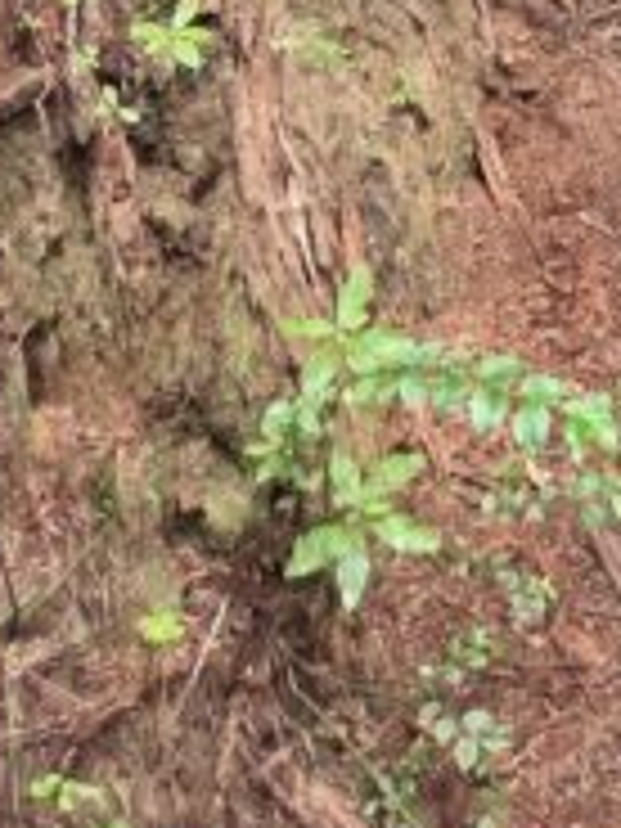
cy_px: -1192
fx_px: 3062
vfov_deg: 12.1
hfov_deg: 10.8
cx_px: 1156
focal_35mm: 128
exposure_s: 1/120
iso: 250
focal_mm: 5.4
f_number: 1.8
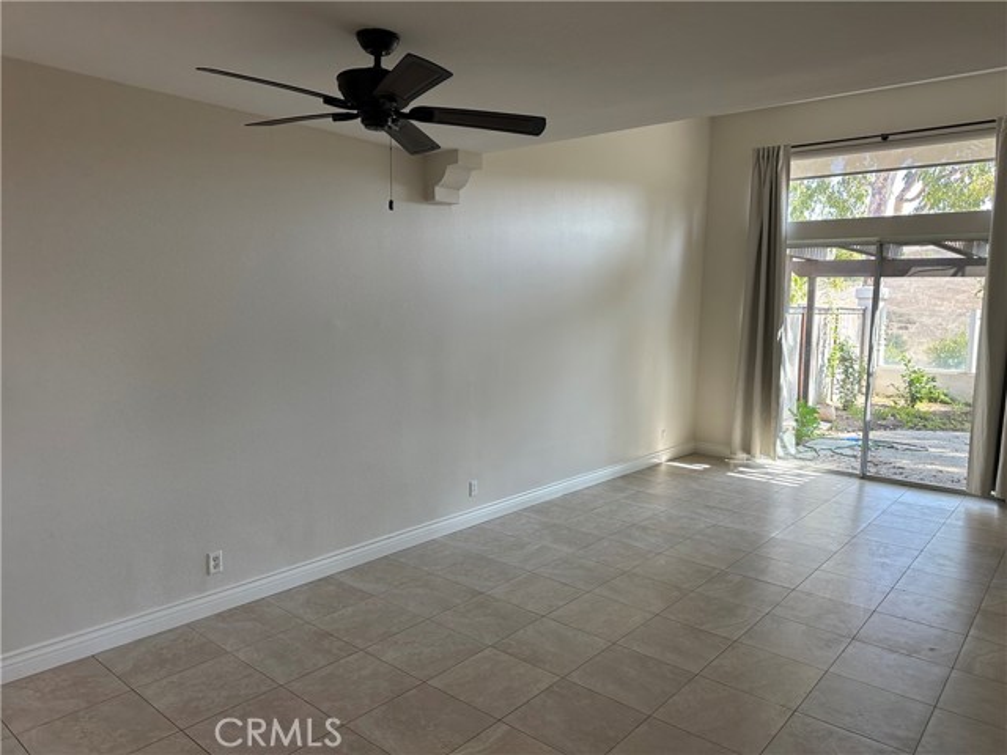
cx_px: 504
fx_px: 698
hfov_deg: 71.6
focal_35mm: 24
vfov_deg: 56.8
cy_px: 378
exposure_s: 1/166
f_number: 1.78
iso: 100
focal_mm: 6.86
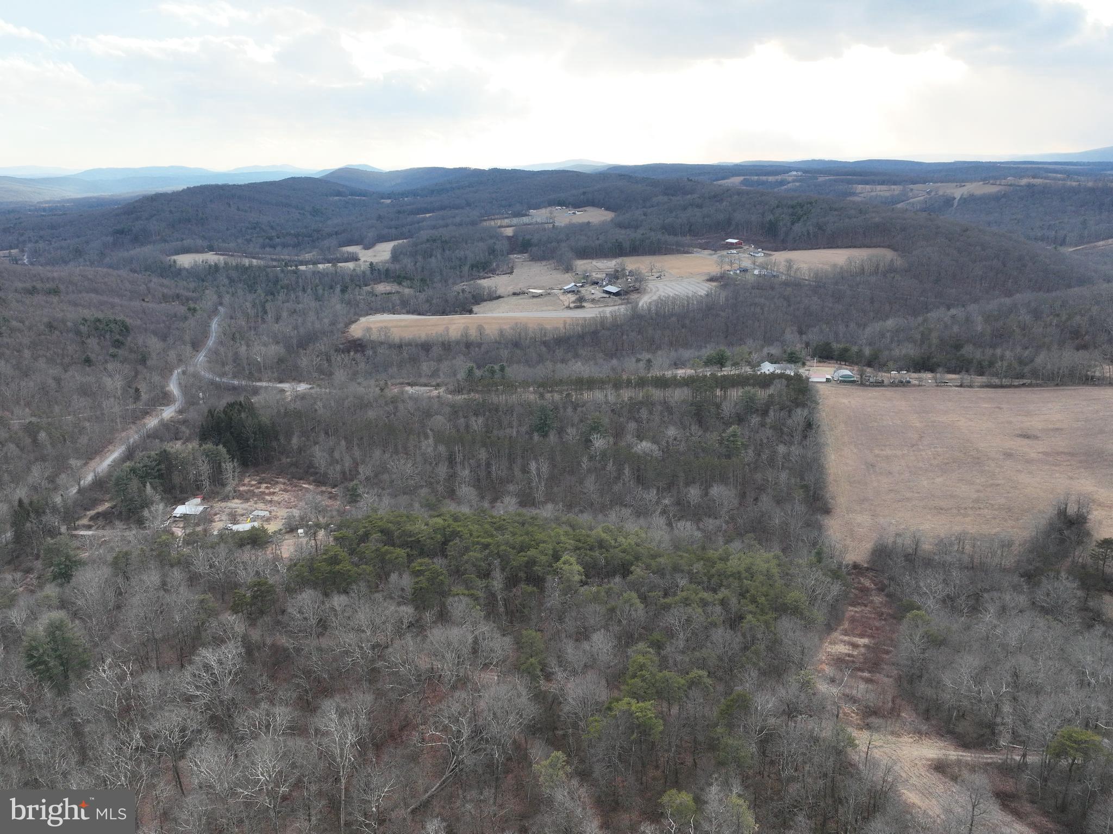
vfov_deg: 56.8
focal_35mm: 24
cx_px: 556
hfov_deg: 71.6
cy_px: 417
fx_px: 771
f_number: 2.8
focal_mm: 12.29
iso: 400
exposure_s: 1/1000
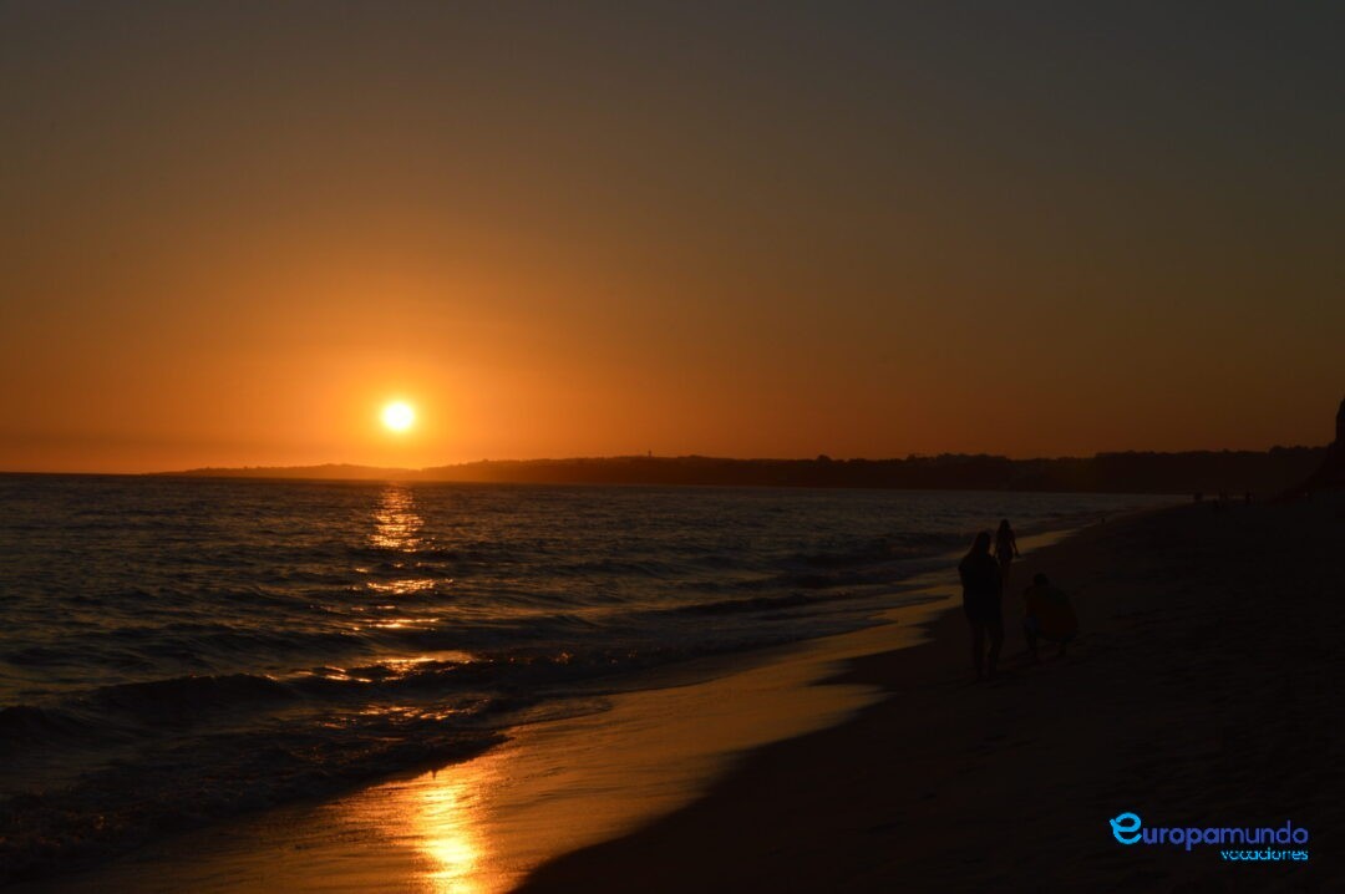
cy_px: 447
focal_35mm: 60
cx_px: 672
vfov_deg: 22.6
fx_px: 2240
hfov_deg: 33.4
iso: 100
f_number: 22
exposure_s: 1/200
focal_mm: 40
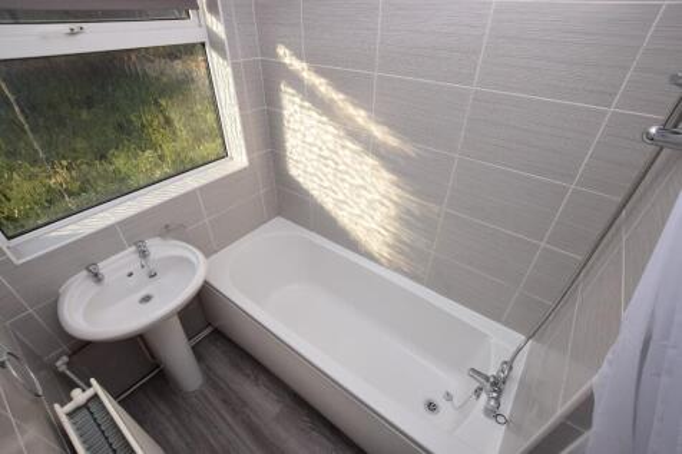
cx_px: 341
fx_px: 284
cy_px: 227
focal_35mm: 15
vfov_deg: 77.3
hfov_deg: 100.4
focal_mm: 10
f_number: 6.3
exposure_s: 1/160
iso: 100
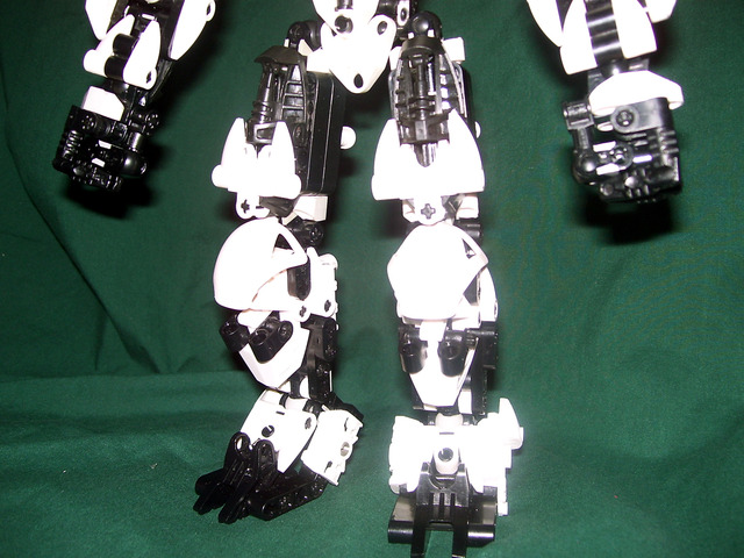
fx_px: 774
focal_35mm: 36
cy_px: 279
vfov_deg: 39.7
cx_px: 372
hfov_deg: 51.4
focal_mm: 6
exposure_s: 1/60
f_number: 2.7
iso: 80
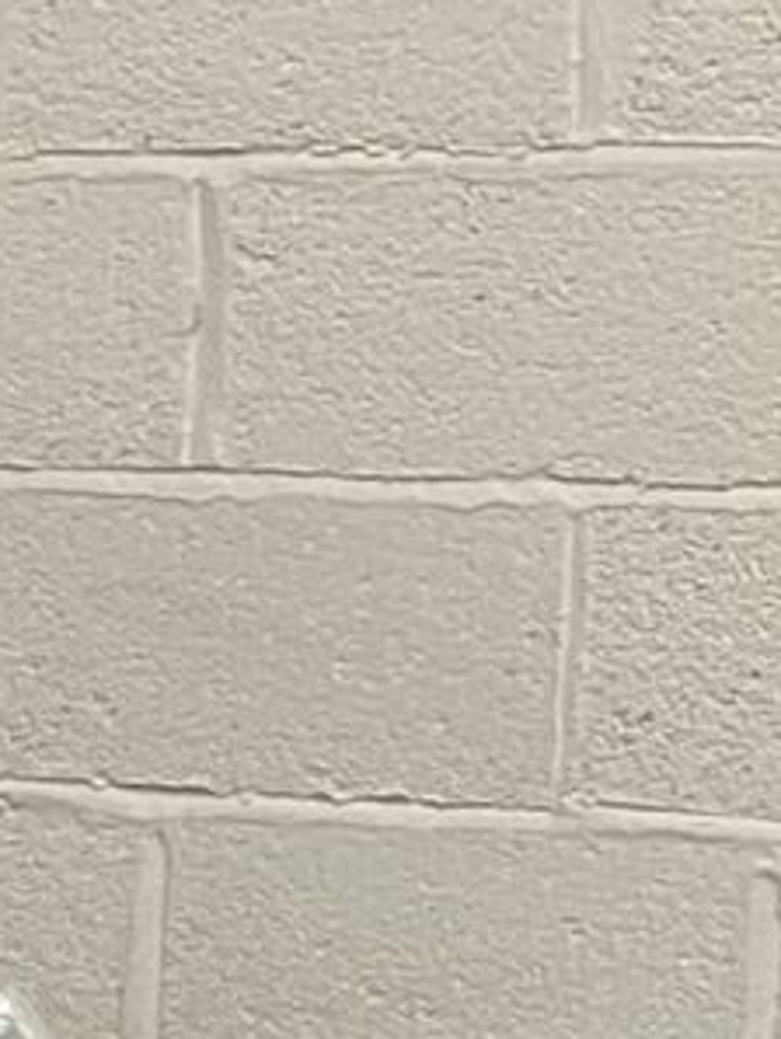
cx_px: -2441
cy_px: 1464
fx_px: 6699
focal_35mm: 223
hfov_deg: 5.7
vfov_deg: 8.7
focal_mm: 4.25
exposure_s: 1/50
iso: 64
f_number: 1.8
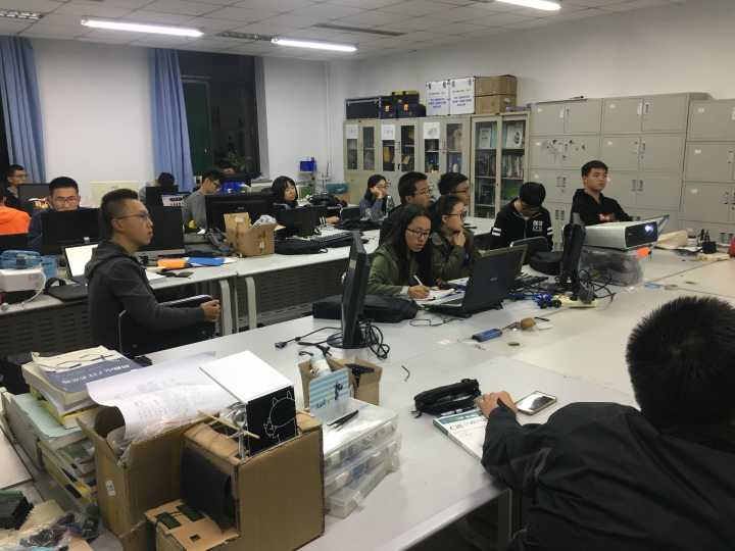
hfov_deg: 61.7
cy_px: 276
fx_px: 616
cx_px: 368
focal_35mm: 29
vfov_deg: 48.2
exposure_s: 1/33
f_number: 2.2
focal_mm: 4.15
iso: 125
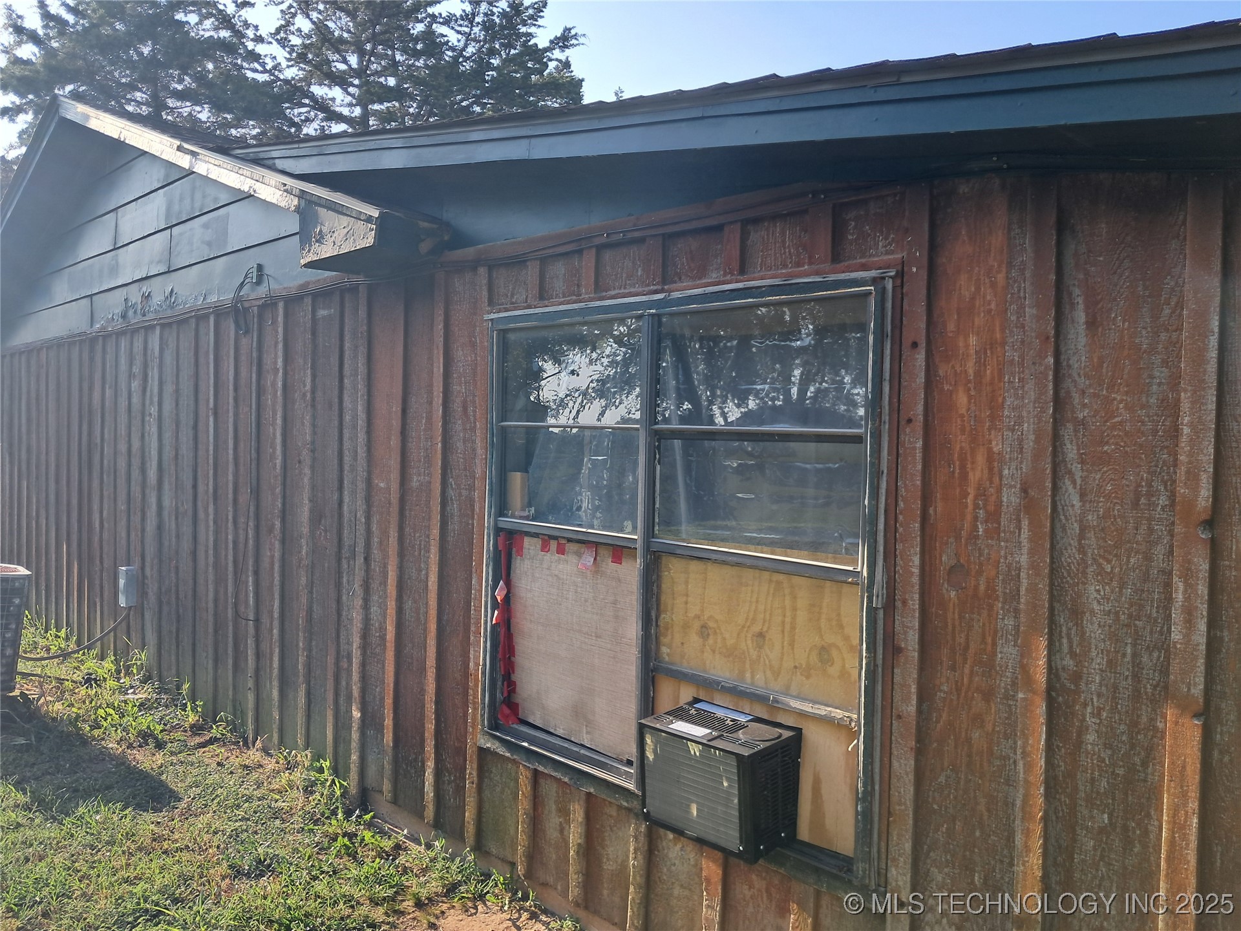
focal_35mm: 27
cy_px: 466
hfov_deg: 65.3
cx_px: 620
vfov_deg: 51.4
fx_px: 968
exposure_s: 1/235
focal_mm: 4
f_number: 1.8
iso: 50
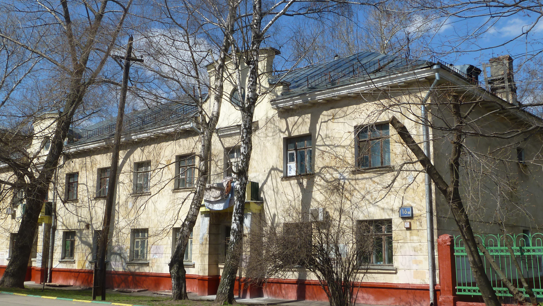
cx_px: 262
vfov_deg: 30.4
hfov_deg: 51.6
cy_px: 156
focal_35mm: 39
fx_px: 561
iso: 80
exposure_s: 1/500
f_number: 5
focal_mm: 5.3
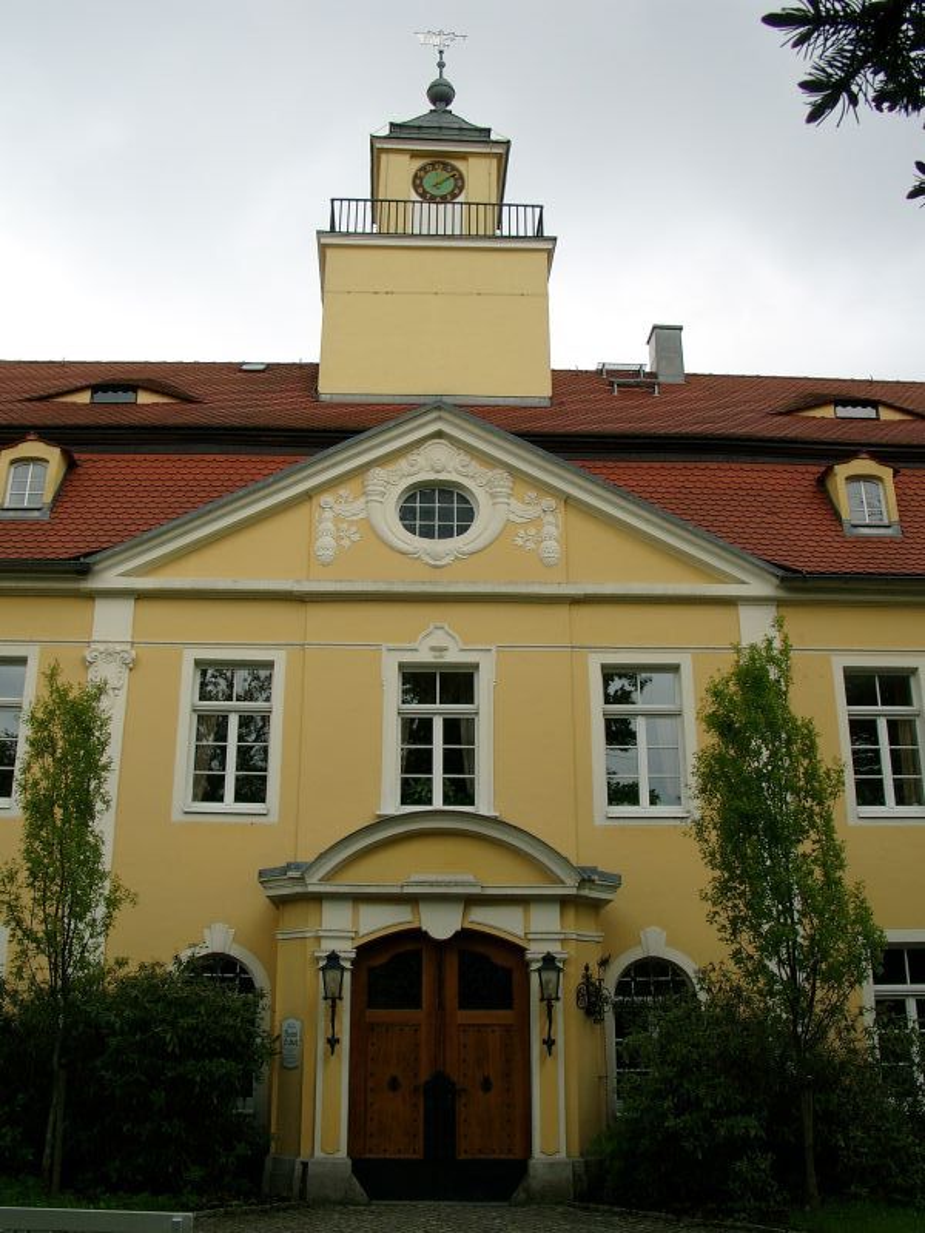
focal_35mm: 34
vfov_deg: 54.0
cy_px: 616
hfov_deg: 41.8
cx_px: 462
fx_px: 1211
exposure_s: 1/312
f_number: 4
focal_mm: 7.13
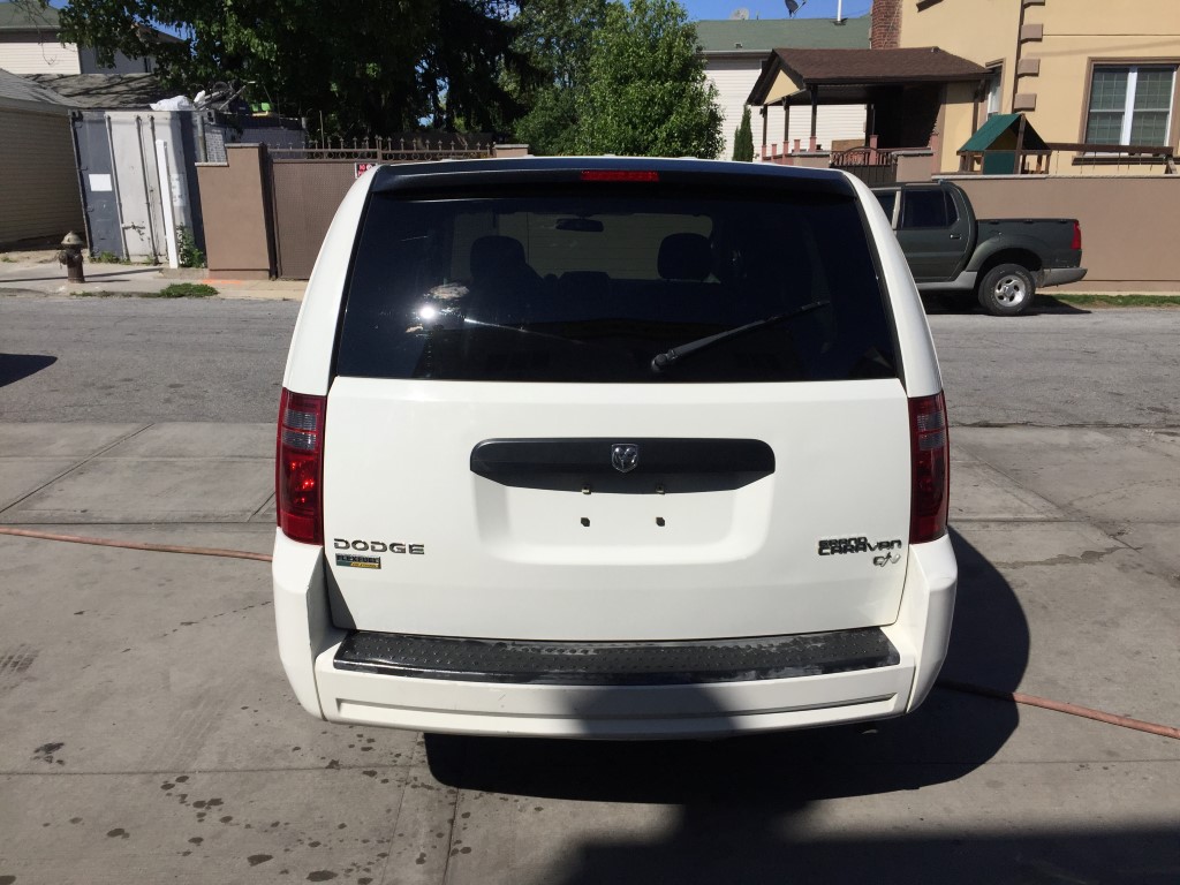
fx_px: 989
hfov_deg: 61.7
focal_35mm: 29
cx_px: 590
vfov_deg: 48.2
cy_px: 442
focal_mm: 4.15
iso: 32
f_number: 2.2
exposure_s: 1/5650
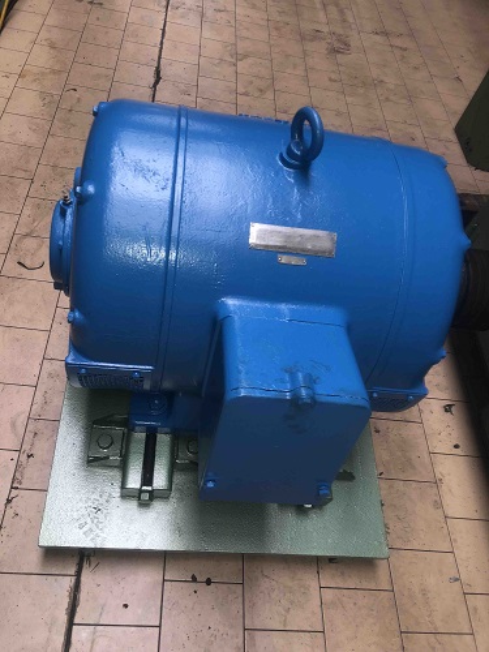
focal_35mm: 28
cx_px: 244
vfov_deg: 63.4
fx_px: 527
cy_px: 326
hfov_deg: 49.7
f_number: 1.8
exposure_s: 1/15
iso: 40
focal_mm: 4
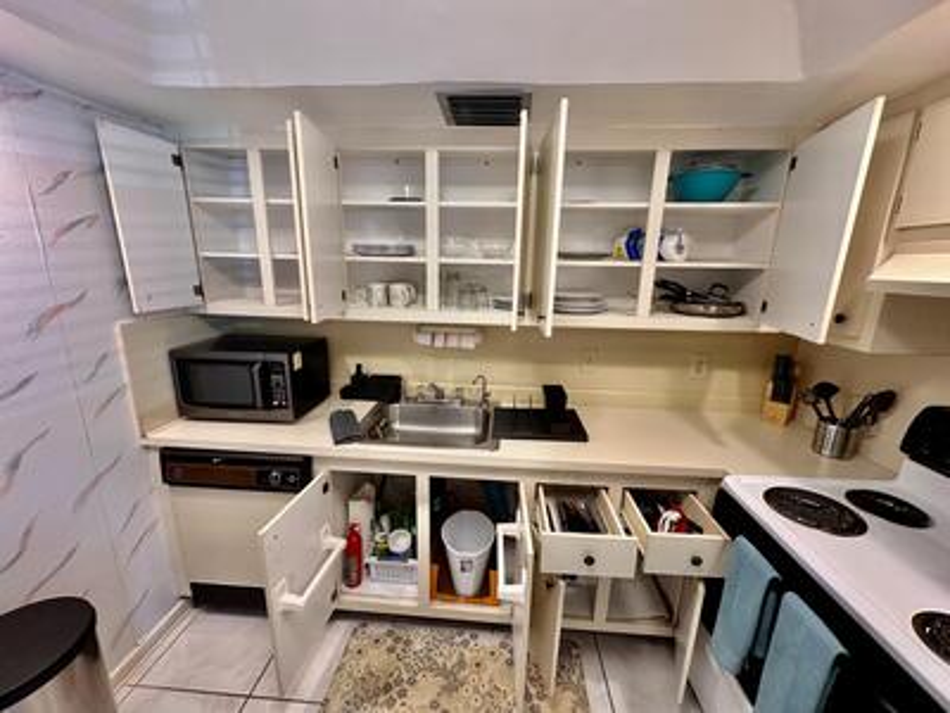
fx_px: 384
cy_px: 356
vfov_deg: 85.7
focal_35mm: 14
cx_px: 475
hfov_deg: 102.1
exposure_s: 1/60
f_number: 2.2
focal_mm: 2.22
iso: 160
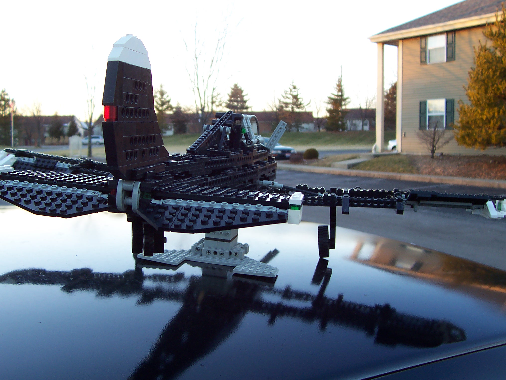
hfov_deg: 50.1
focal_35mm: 37
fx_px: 541
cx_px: 253
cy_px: 190
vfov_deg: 38.7
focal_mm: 5.6
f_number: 2.8
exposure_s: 1/60
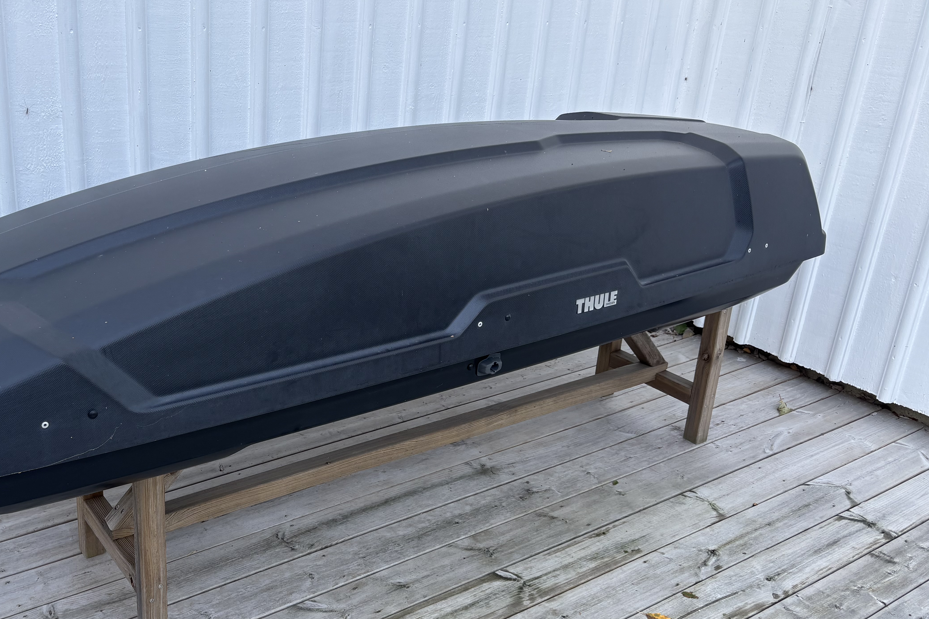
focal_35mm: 37
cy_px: 308
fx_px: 955
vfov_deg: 35.9
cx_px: 310
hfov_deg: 50.9
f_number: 1.6
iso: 40
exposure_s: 1/145
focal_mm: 5.96
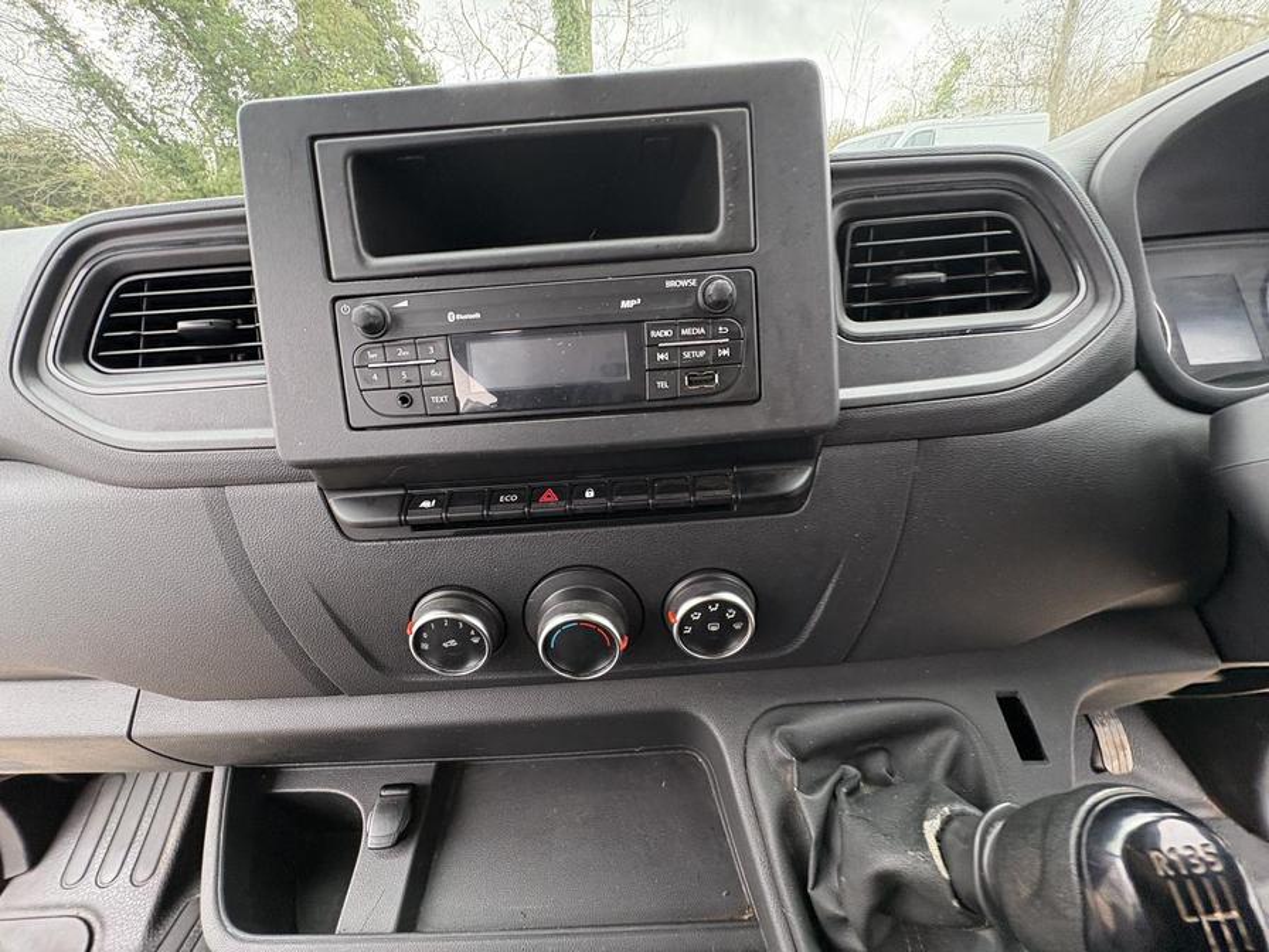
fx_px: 513
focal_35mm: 14
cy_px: 476
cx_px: 634
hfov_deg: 102.1
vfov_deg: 85.7
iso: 200
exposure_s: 1/99
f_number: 2.2
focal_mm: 2.22
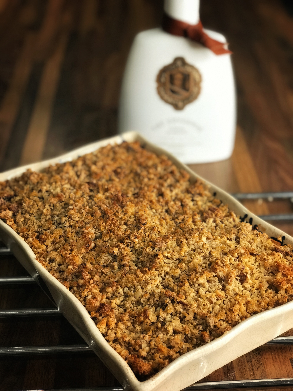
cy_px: 196
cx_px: 146
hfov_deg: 25.7
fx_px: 643
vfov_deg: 33.8
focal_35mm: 57
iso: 80
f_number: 2.8
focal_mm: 6.6
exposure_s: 1/50
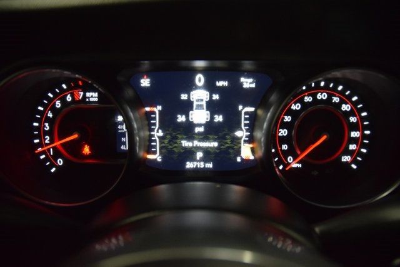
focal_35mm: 27
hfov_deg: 67.4
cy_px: 134
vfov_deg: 48.0
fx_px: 300
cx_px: 200
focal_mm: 18
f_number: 3.5
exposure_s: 1/125
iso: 2800
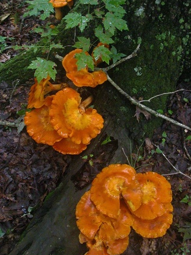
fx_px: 346
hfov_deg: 30.8
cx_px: 86
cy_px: 104
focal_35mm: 47
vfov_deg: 40.3
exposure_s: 1/60
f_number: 2.8
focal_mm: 8.9
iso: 400
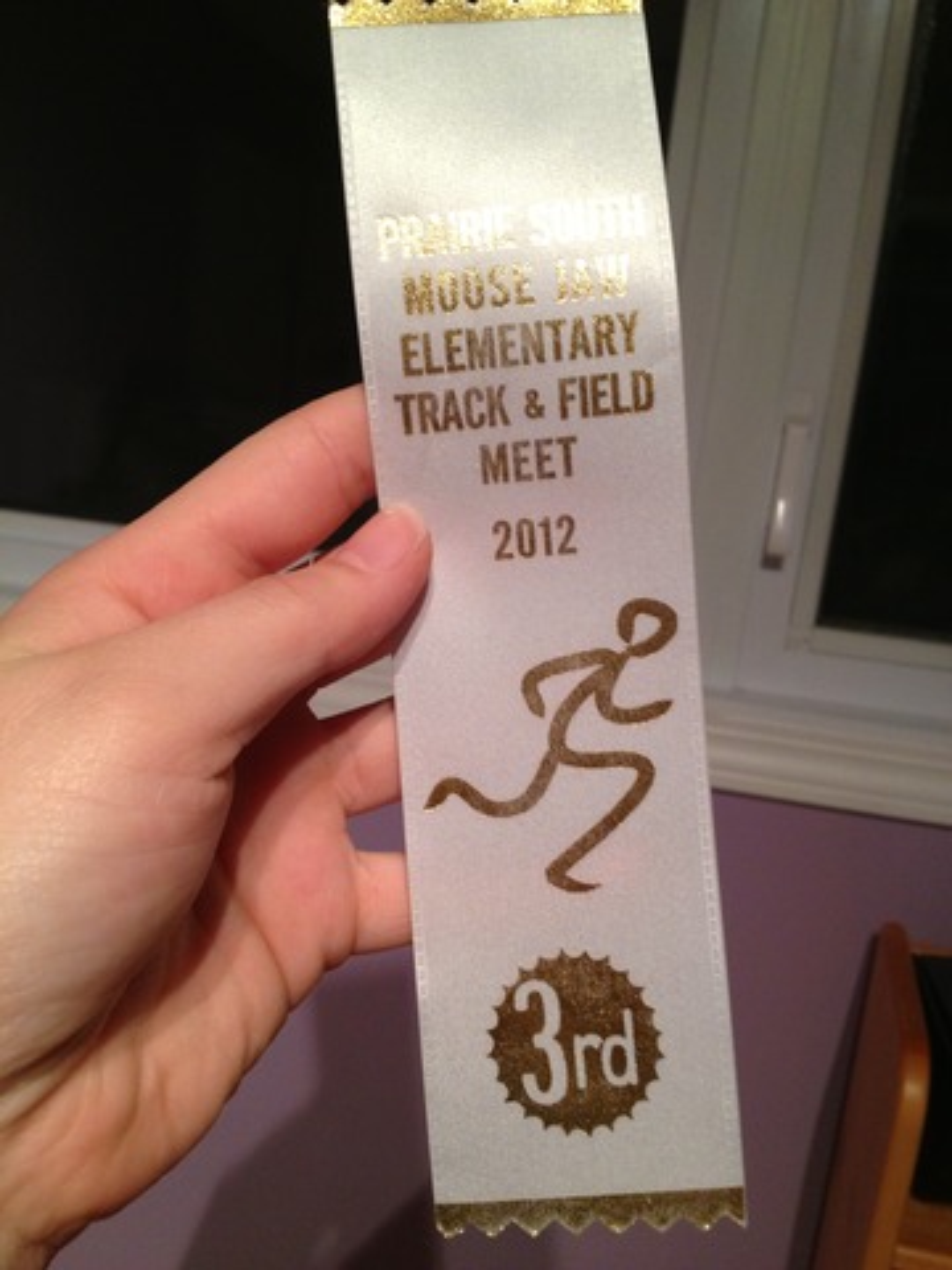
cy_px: 635
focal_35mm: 35
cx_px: 476
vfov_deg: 52.6
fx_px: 1283
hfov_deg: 40.7
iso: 125
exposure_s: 1/20
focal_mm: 4.28
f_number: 2.4
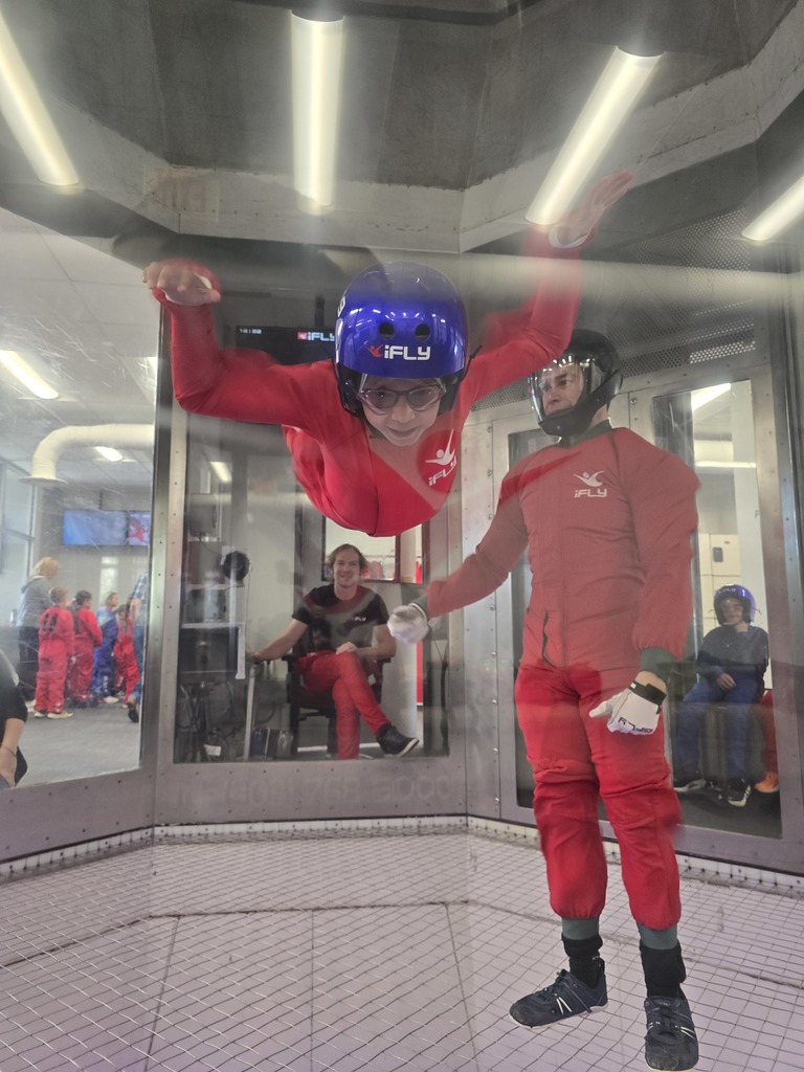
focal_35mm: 23
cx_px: 402
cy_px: 536
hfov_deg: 58.9
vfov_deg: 73.9
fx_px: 712
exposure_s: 1/120
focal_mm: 6.3
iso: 200
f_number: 1.7
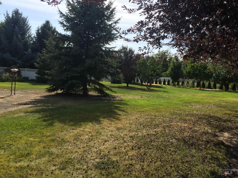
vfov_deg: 48.2
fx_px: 199
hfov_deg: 61.7
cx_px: 119
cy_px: 89
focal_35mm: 29
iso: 32
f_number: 2.2
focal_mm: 4.15
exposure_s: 1/1582
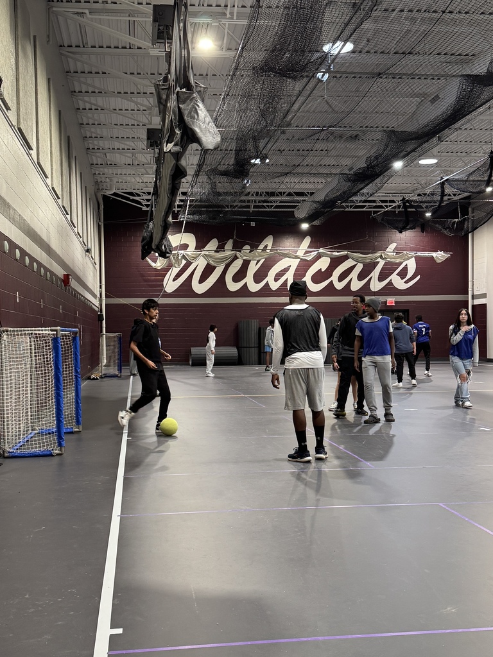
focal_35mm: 24
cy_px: 328
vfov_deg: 71.6
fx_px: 456
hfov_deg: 56.8
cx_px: 246
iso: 200
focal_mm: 6.76
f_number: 1.78
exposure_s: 1/60
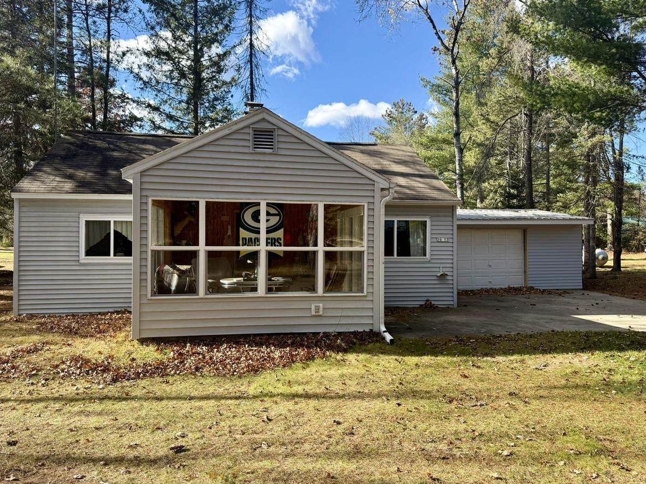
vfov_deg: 53.0
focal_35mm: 26
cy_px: 236
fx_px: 485
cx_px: 319
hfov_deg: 67.3
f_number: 1.78
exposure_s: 1/1901
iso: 100
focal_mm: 6.76
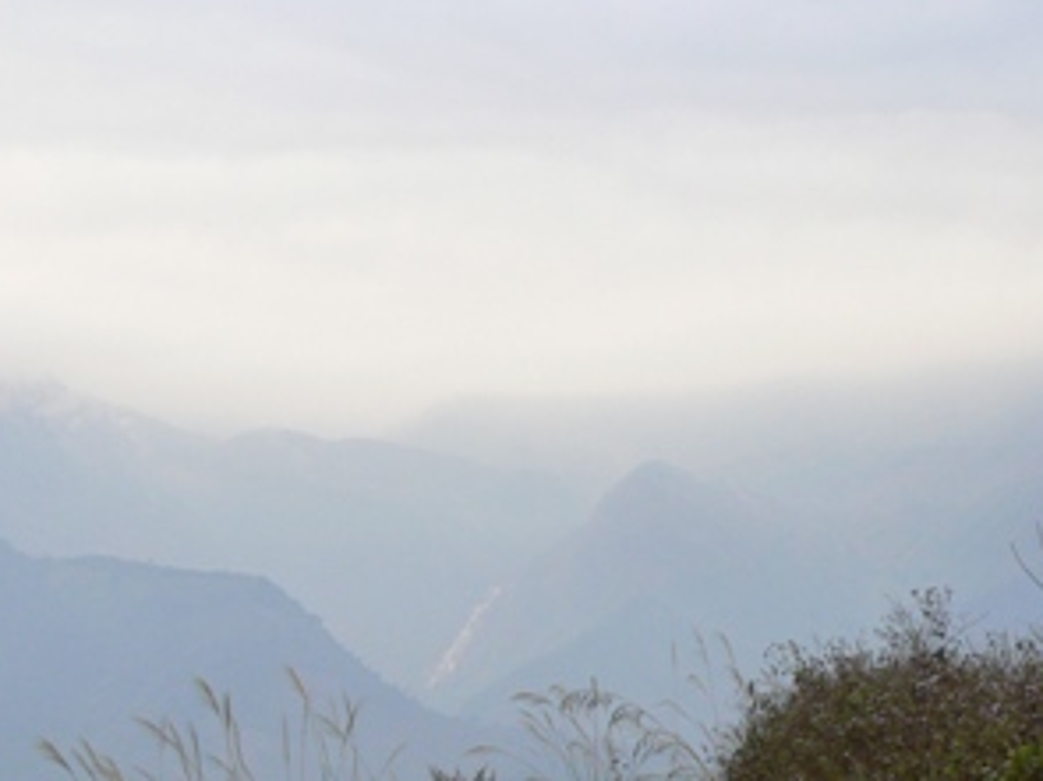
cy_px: 629
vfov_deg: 14.0
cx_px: 426
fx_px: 3162
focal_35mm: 105
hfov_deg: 18.7
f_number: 4
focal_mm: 9.9
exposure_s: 1/80
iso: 80
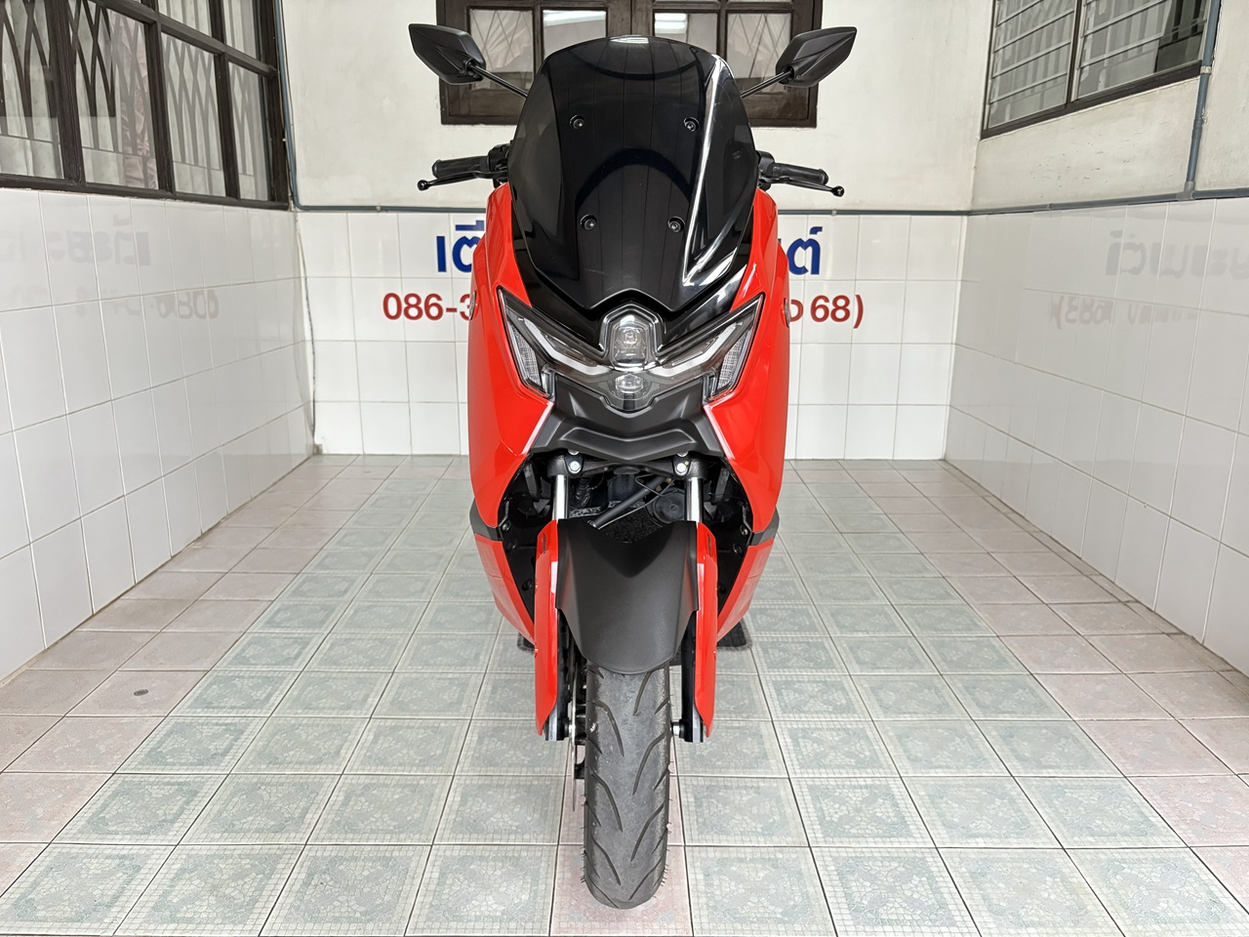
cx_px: 624
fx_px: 938
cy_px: 468
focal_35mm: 26
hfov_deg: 67.3
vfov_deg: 53.1
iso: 400
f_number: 1.6
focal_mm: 5.96
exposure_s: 1/60
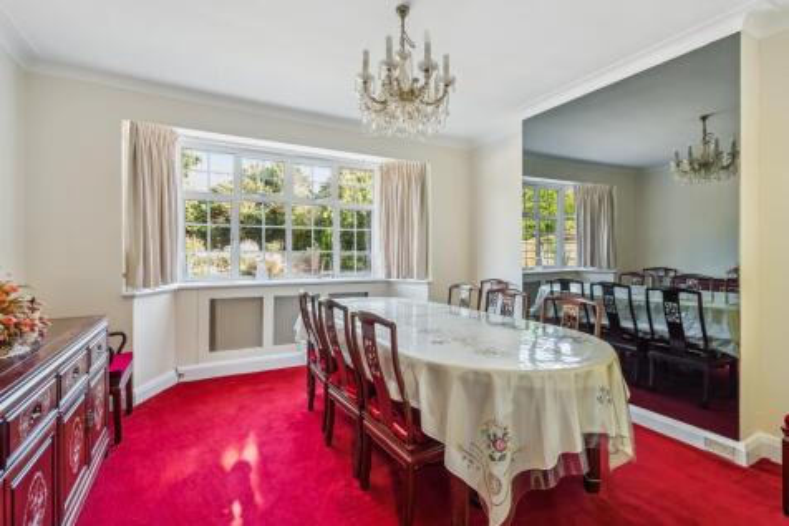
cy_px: 263
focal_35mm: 16
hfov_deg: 96.8
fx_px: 351
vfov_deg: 73.7
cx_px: 394
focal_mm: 16
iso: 640
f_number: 5.6
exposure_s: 1/10
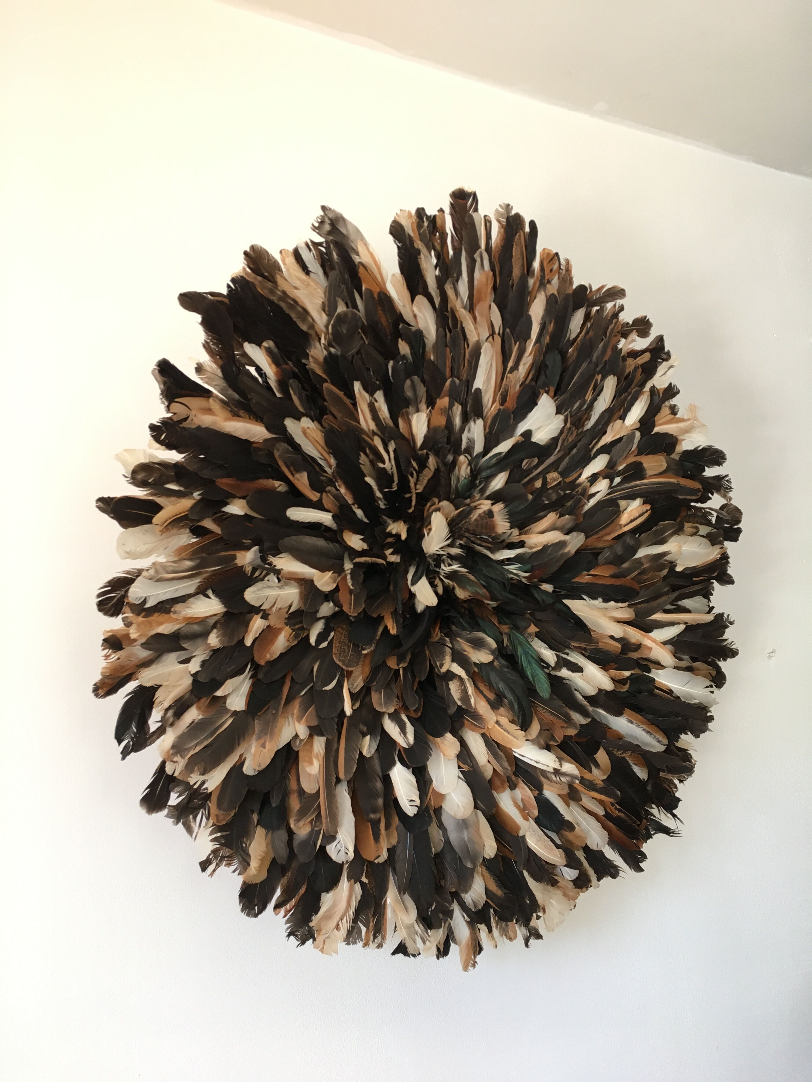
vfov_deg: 61.7
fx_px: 907
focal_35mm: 29
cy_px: 541
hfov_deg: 48.2
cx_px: 406
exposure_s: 1/33
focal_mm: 4.15
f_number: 2.2
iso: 64
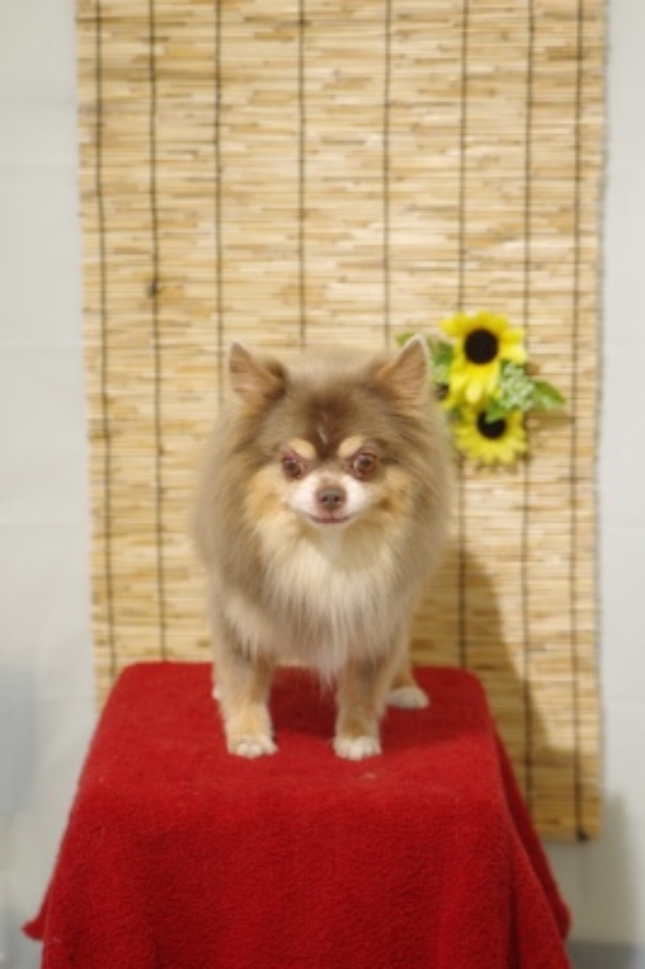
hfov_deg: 12.2
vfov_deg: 18.3
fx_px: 3015
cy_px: 484
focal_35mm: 112
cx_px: 322
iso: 320
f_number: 2.8
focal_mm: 75
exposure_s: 1/100
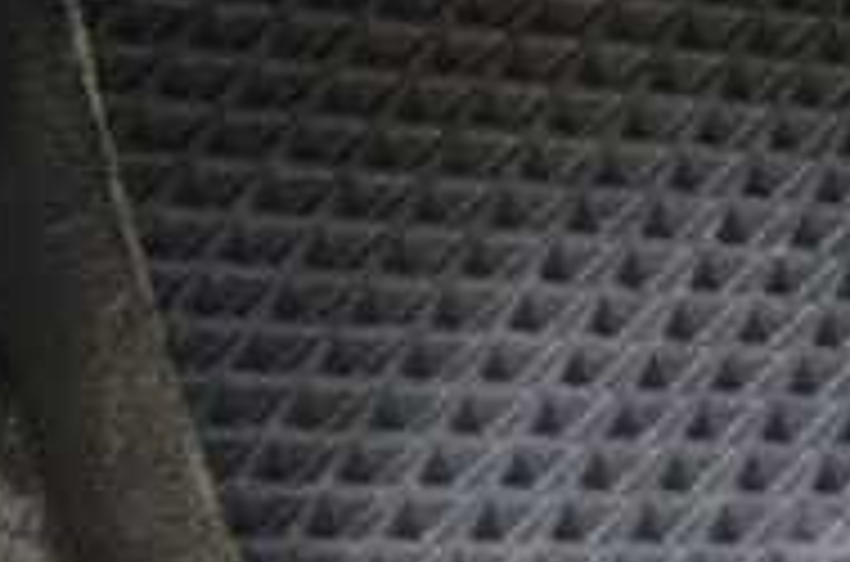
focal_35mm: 200
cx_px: 2510
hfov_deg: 8.6
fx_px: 4710
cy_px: 380
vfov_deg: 6.8
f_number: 6.3
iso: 800
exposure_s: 1/10
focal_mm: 18
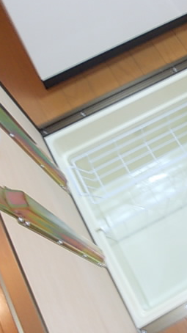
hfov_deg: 27.2
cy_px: 169
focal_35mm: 43
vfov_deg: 47.4
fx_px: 379
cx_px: 147
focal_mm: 4
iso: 200
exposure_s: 1/8
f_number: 2.7
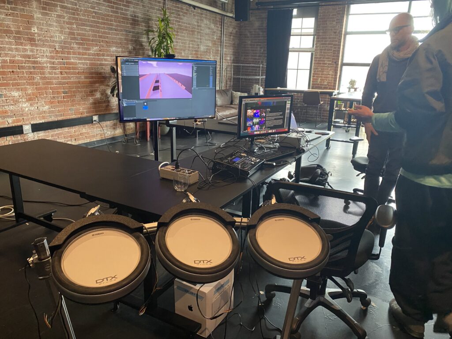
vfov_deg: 53.1
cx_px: 226
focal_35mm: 26
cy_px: 170
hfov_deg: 67.3
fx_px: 339
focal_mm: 4.25
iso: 250
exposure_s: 1/60
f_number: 1.8
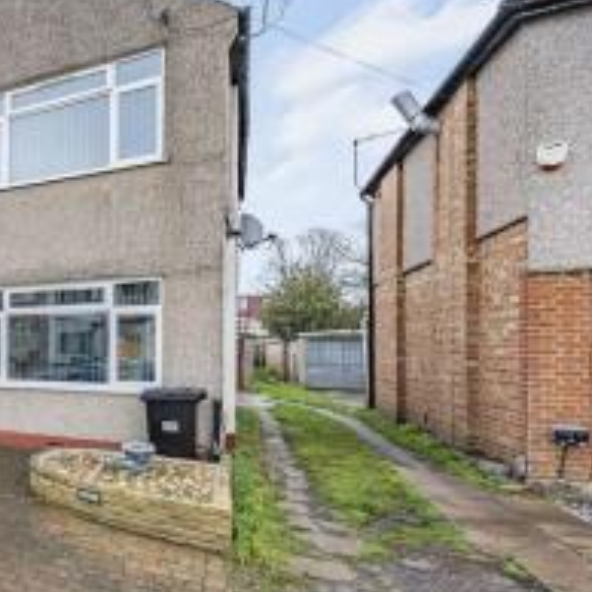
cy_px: 352
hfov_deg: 44.1
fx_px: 484
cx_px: -90
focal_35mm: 25
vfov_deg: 62.4
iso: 320
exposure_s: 1/25
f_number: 9
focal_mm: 12
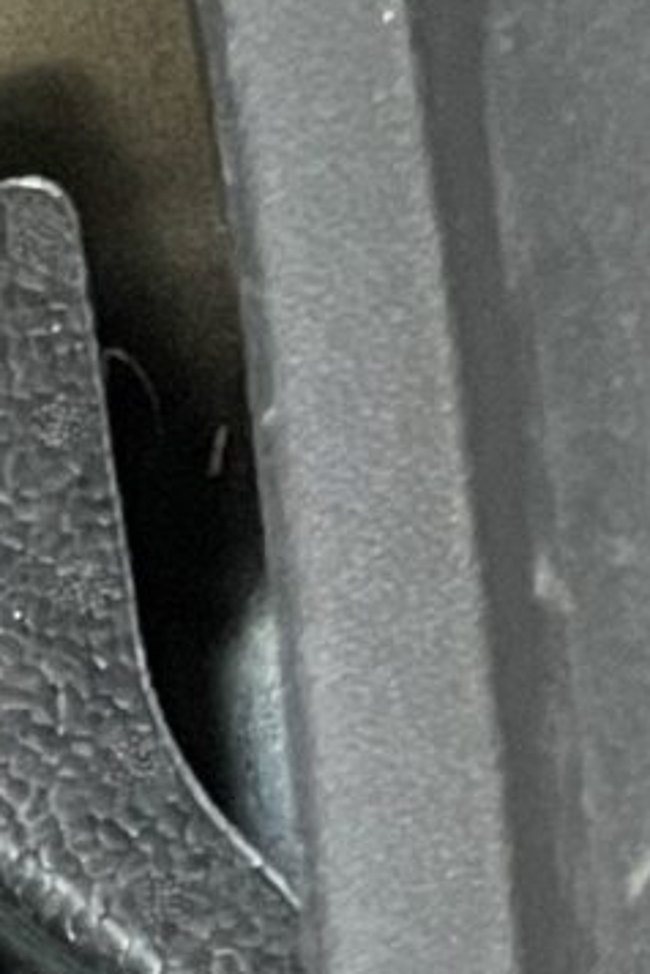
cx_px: -1860
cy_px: 2936
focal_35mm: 194
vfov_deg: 8.7
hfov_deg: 6.0
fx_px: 5254
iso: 500
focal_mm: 4.2
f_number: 1.6
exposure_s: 1/37
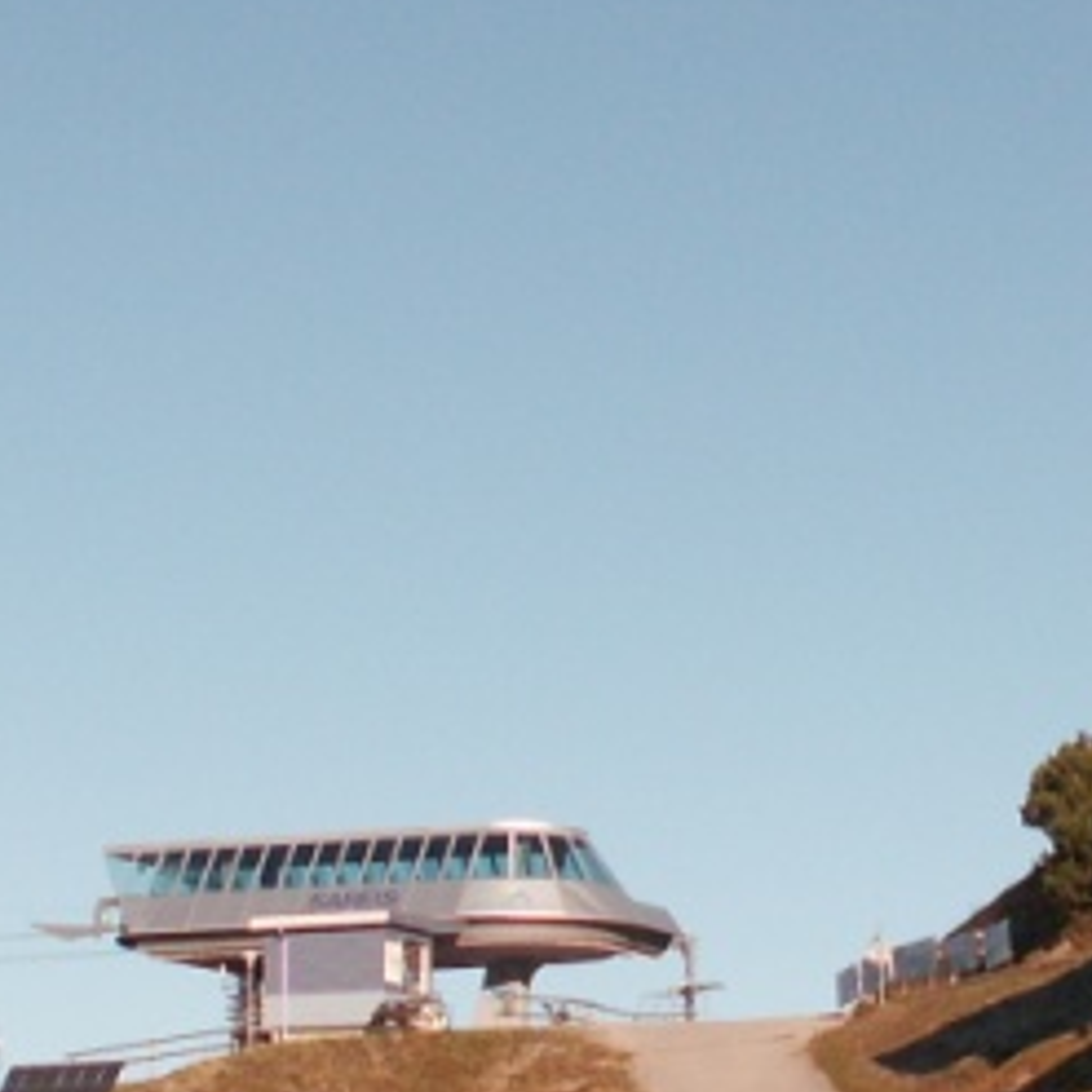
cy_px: 685
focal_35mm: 128
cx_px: 880
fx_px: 4568
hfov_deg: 13.6
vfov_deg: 13.6
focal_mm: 5.86
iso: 50
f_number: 4
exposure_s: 1/640
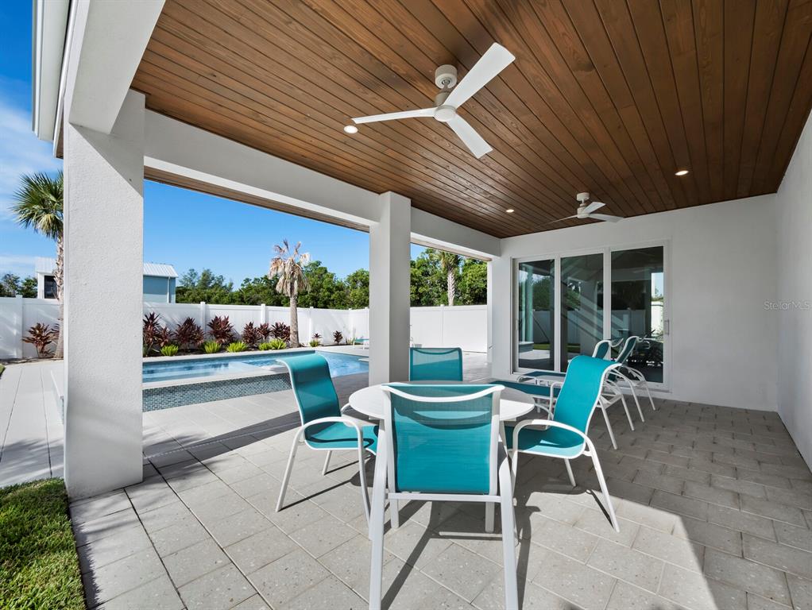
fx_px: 329
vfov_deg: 85.7
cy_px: 305
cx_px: 406
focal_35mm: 14
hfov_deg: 102.0
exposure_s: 1/100
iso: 200
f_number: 11
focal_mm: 7
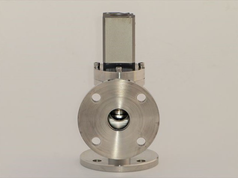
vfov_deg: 7.5
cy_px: 89
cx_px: 119
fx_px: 1368
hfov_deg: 9.9
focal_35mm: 199
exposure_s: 1/400
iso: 64
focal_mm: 35.7
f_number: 5.2
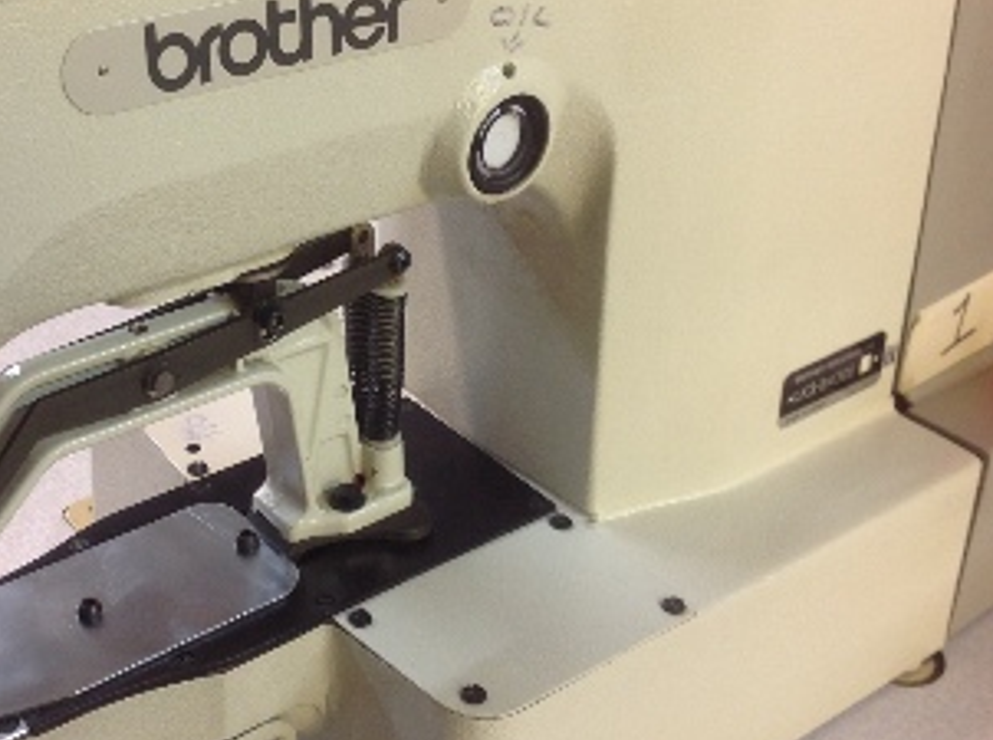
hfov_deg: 33.1
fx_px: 1660
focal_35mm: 58
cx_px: 345
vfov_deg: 25.1
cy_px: 317
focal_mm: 4.28
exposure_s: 1/15
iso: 64
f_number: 2.4
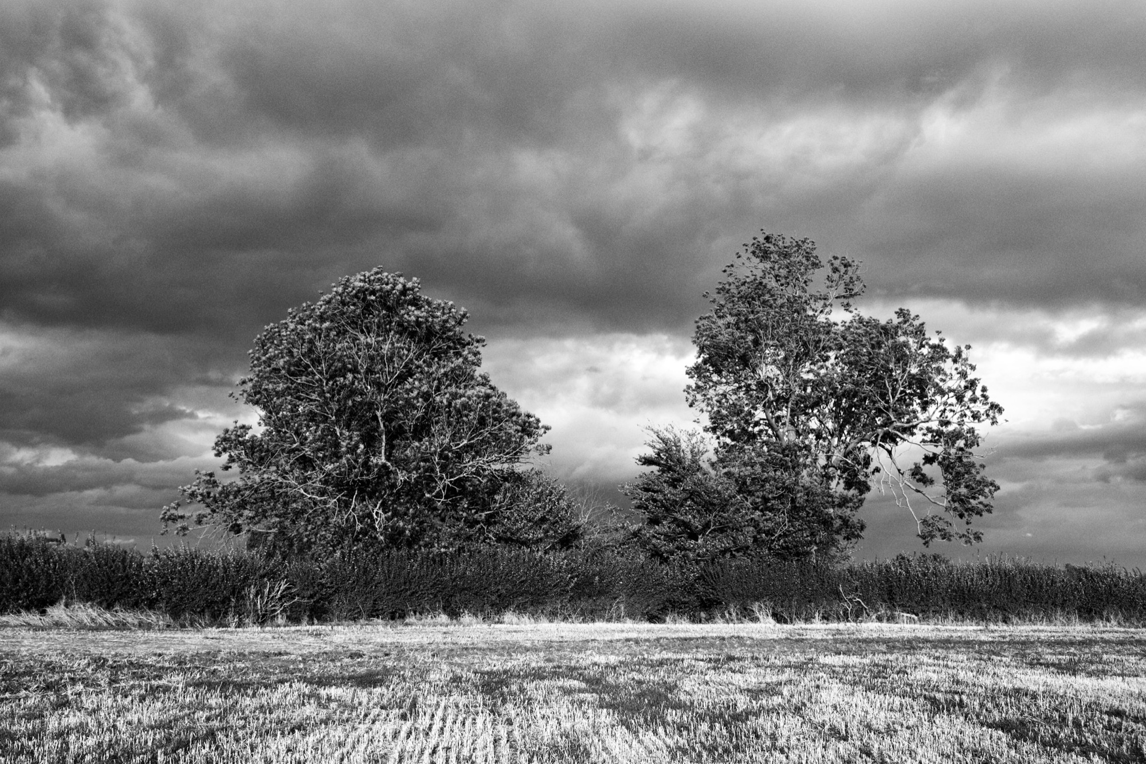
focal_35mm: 31
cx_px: 573
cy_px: 382
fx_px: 987
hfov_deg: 60.3
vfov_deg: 42.3
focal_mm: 20.5
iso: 200
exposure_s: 1/640
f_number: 4.5
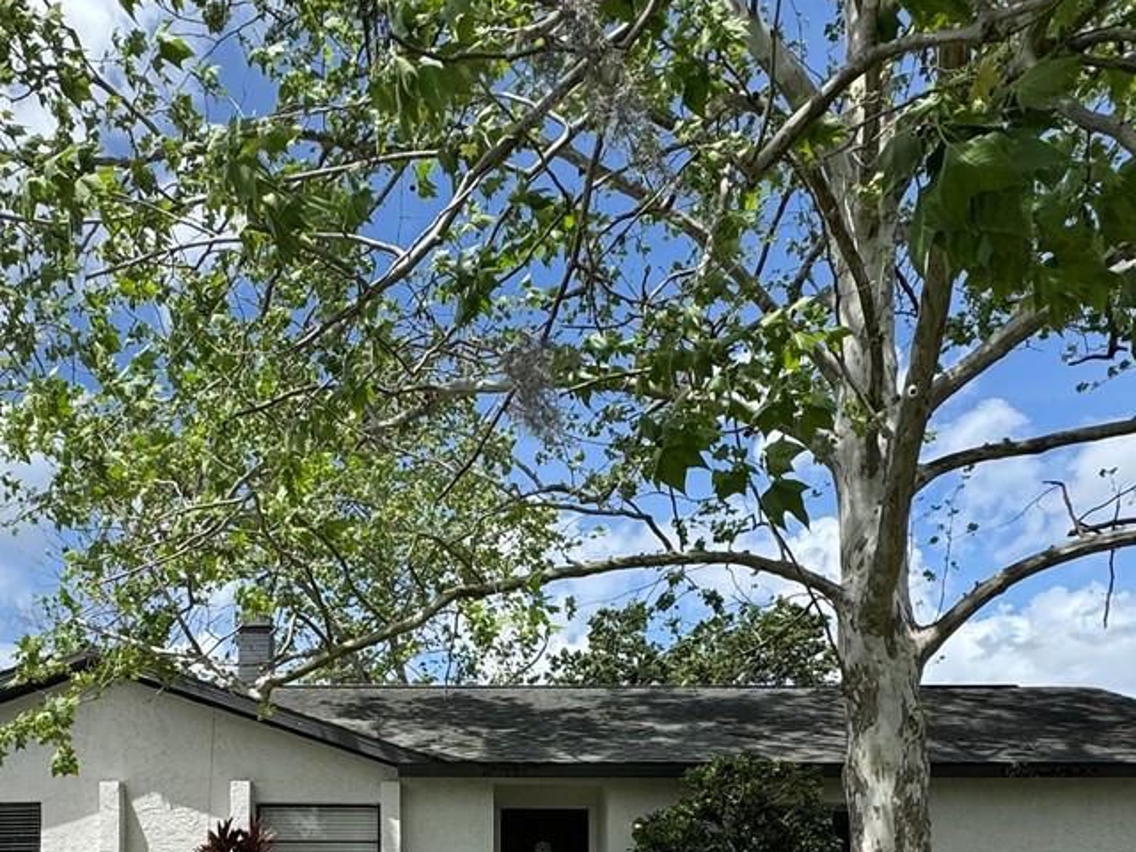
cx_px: 454
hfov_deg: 52.3
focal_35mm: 35
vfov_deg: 36.6
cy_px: 848
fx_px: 1149
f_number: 2.2
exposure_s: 1/1927
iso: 40
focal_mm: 2.22
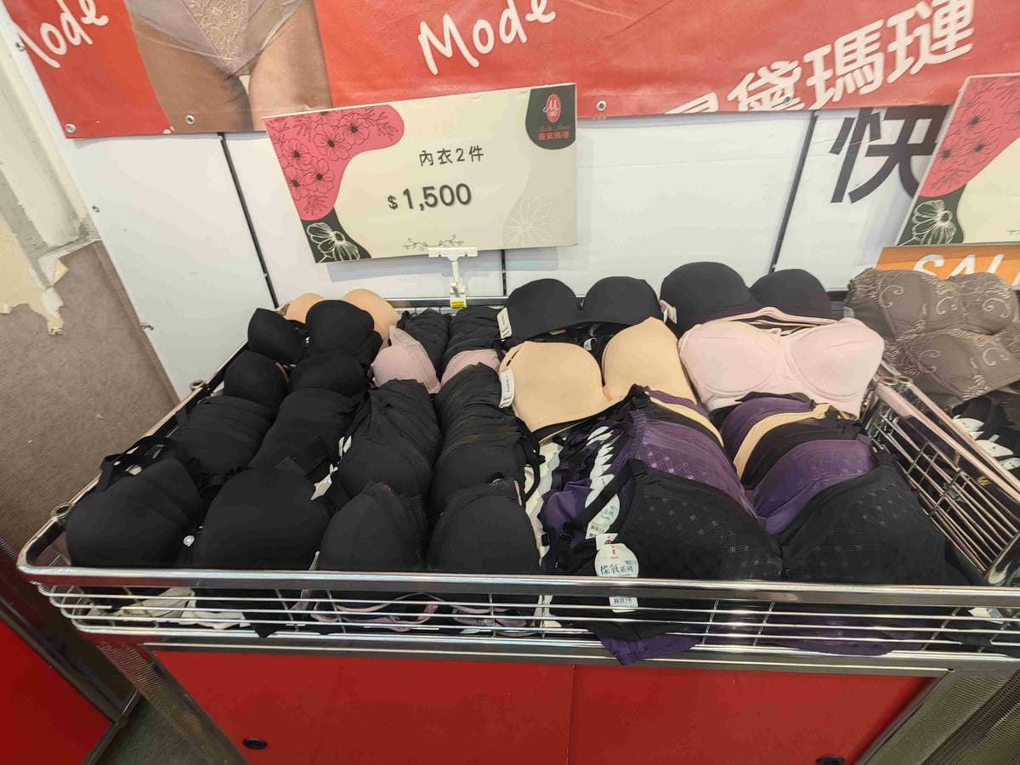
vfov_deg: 85.7
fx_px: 413
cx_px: 510
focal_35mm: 14
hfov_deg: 102.1
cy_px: 382
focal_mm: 2.03
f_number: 1.8
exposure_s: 1/60
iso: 160
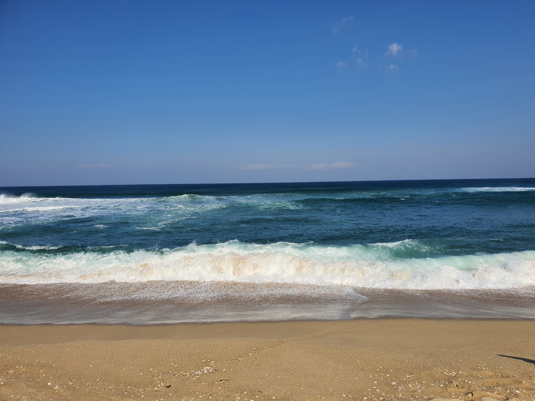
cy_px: 200
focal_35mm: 26
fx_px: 402
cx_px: 268
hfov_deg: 67.3
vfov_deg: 53.1
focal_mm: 4.3
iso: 50
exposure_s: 1/3664
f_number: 2.4
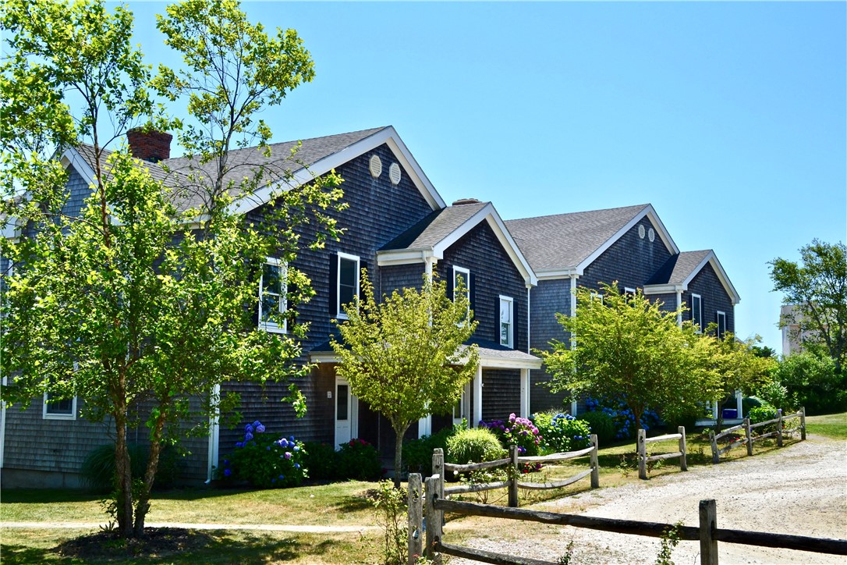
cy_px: 282
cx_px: 424
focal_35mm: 39
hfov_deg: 49.6
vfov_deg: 34.2
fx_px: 918
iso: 400
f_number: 11
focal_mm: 26
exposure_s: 1/400
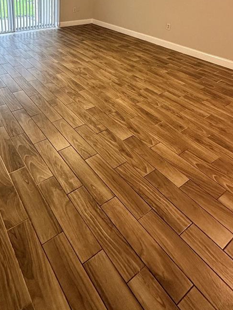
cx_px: 66
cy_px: 60
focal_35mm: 26
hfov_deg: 51.4
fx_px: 233
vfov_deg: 61.4
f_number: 2.2
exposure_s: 1/120
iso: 200
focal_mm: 2.22
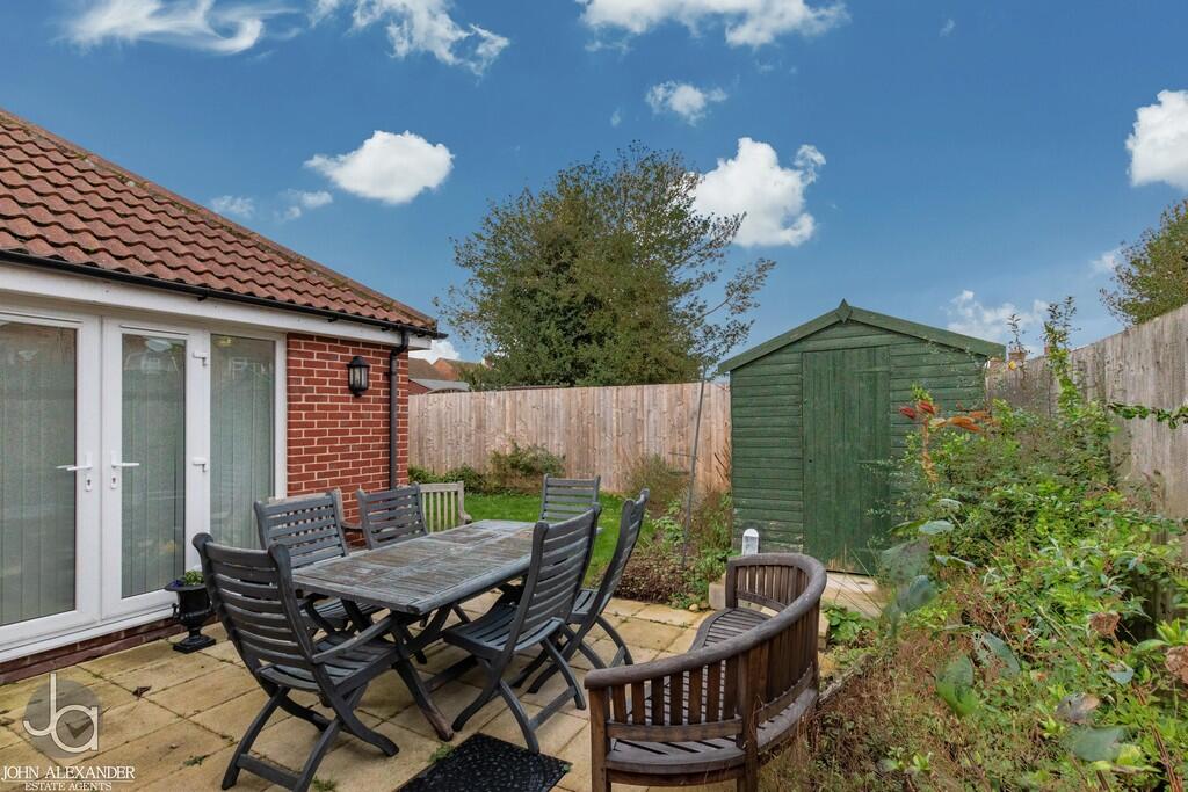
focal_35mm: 15
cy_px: 396
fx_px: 495
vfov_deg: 77.3
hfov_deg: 100.4
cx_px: 594
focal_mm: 10
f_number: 9
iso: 900
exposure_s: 1/800
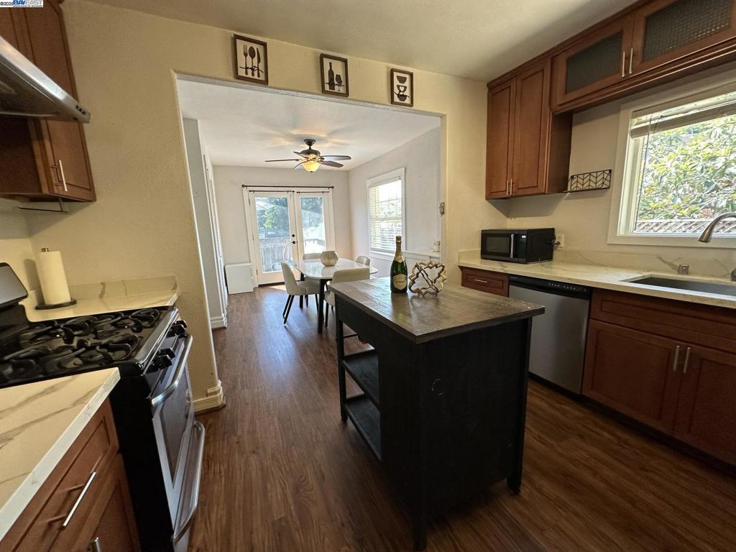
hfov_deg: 102.1
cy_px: 276
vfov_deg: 85.7
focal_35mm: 14
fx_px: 298
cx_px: 368
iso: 160
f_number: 2.2
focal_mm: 2.22
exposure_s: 1/120
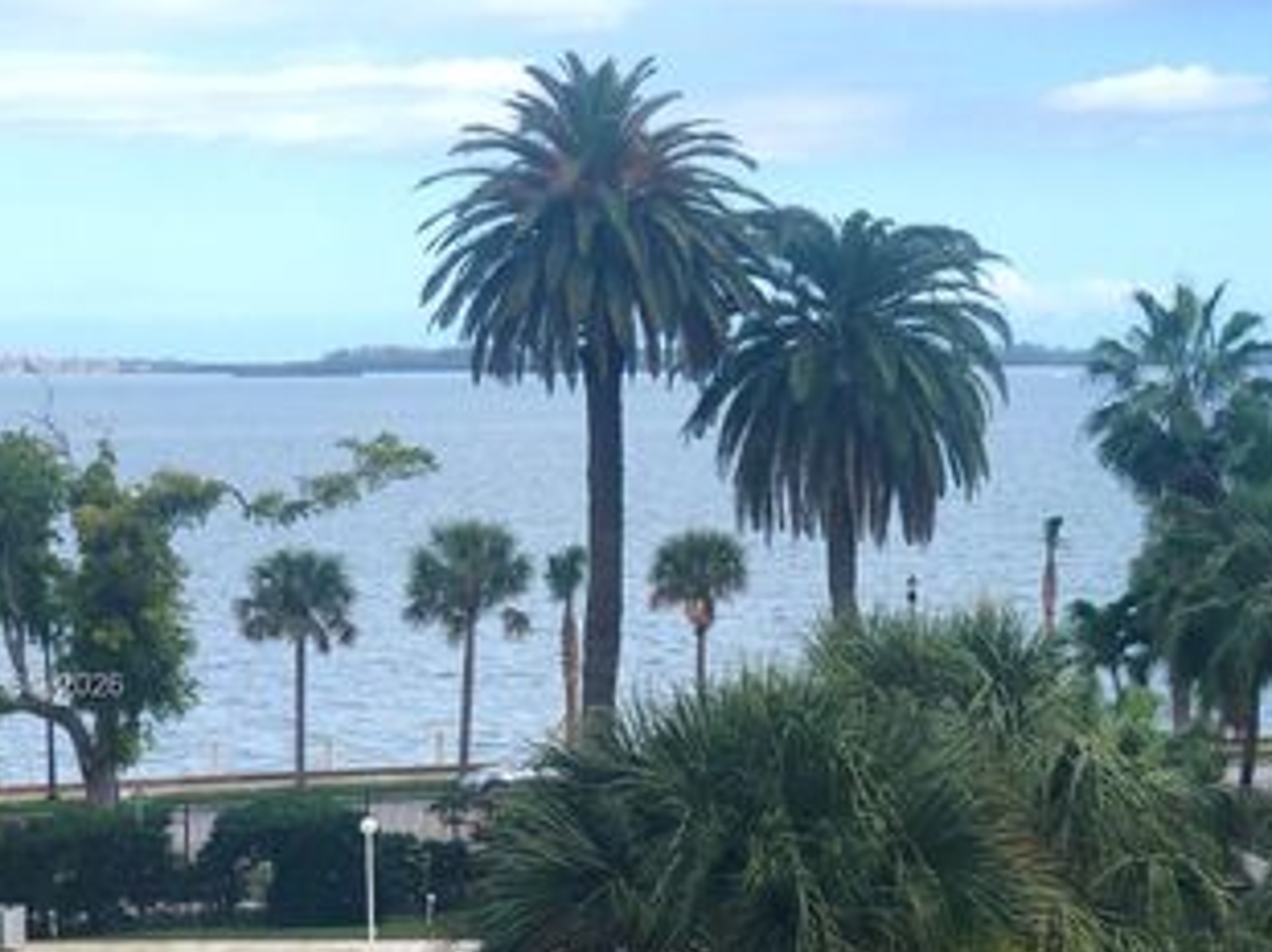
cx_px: 751
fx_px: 3084
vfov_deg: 17.5
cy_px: 687
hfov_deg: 23.3
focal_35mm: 84
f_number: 2.4
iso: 16
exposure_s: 1/623
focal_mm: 6
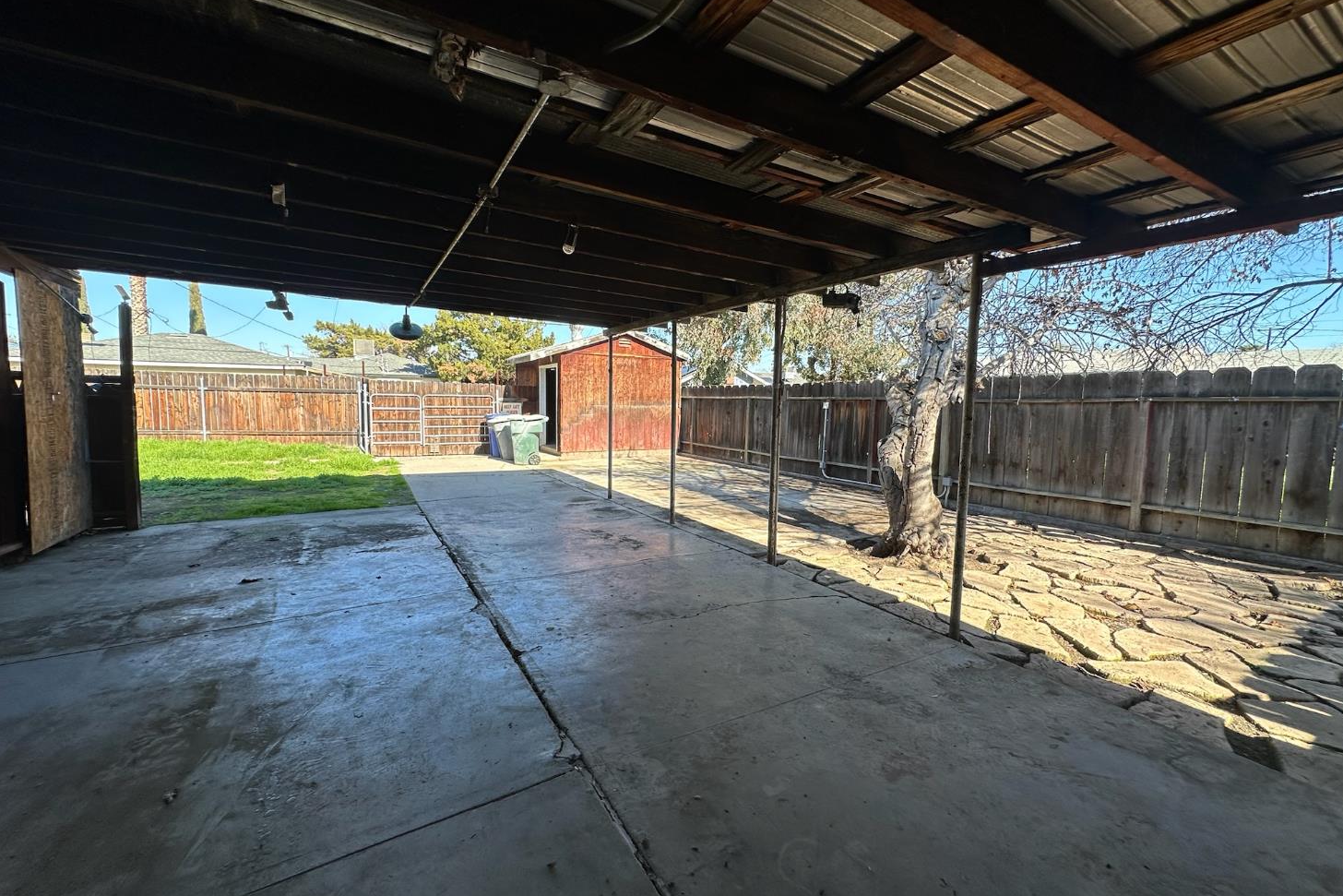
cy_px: 449
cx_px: 676
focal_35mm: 15
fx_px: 560
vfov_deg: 77.3
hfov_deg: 100.4
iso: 40
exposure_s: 1/450
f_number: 2.2
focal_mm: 2.22
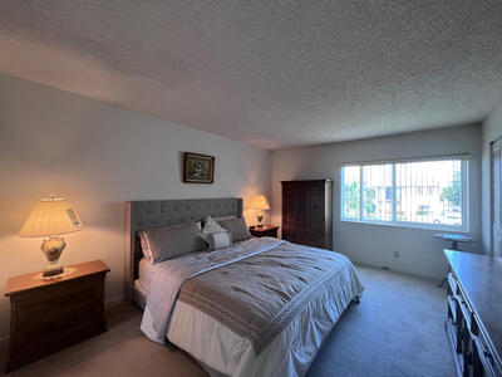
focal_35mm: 13
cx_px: 251
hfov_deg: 106.2
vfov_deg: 89.9
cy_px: 188
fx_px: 189
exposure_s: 1/120
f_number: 1.8
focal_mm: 1.57
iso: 250
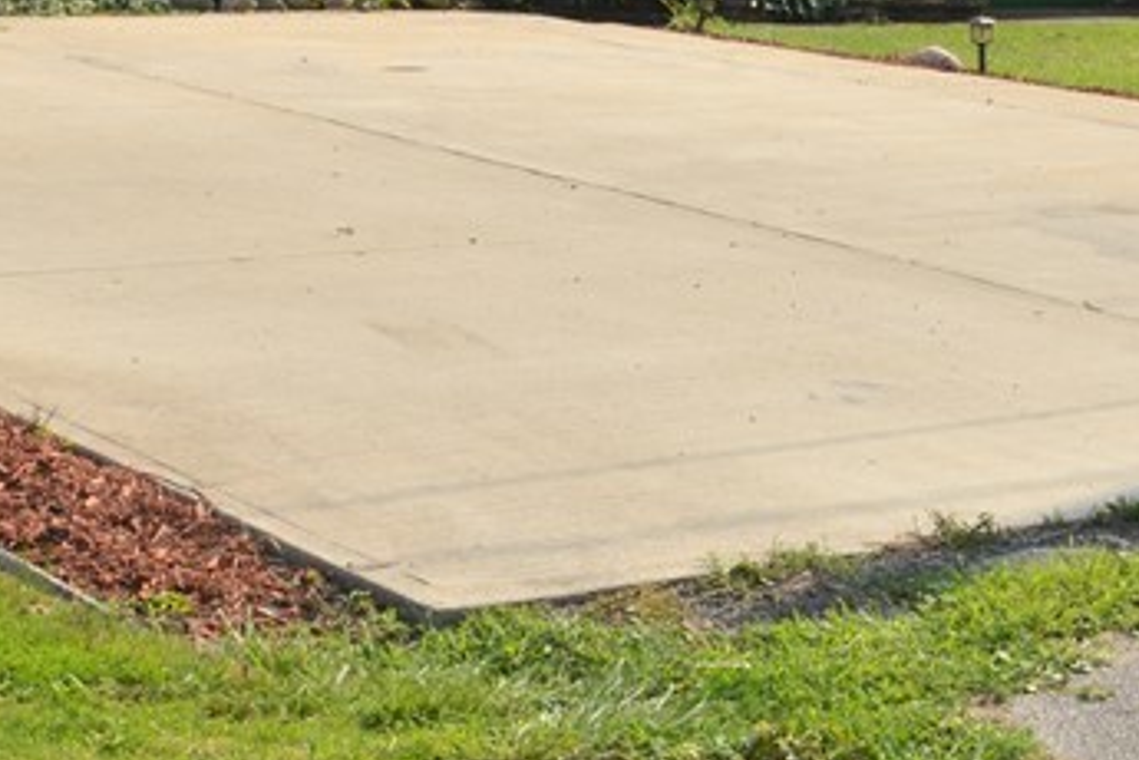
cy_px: -304
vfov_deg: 12.6
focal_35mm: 104
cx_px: 409
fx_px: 3290
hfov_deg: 19.6
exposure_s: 1/200
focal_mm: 22
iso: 100
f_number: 11
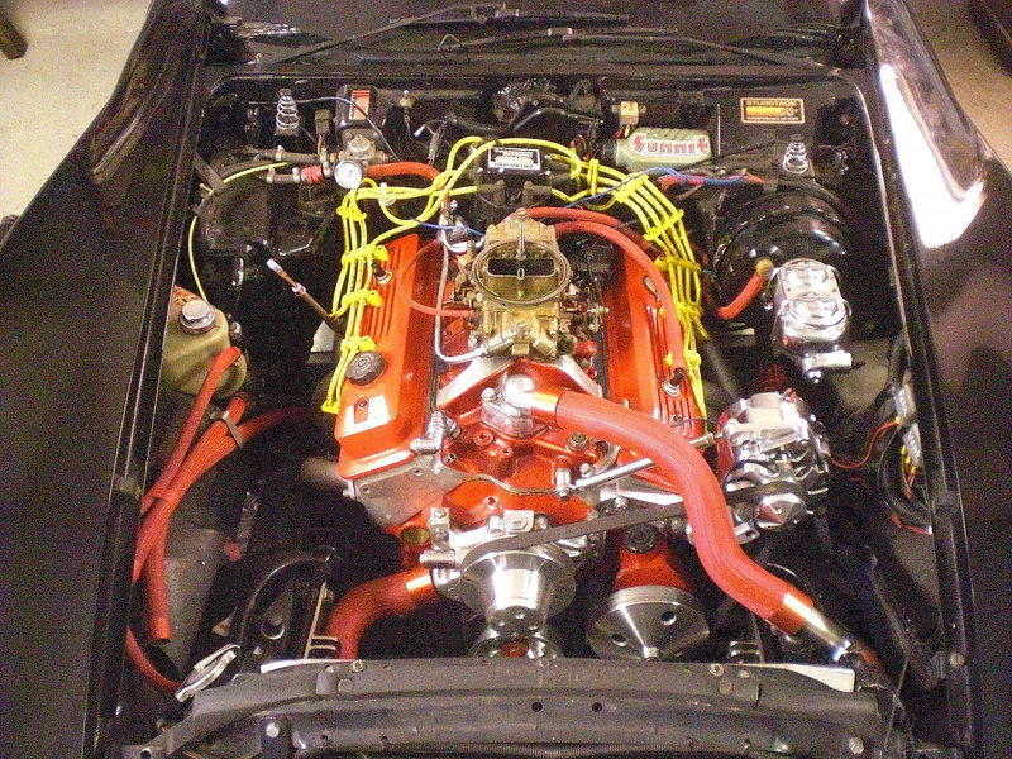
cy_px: 380
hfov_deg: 49.0
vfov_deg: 37.7
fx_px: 1111
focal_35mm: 38
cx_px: 506
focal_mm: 6.3
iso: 1600
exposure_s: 1/20
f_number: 3.1
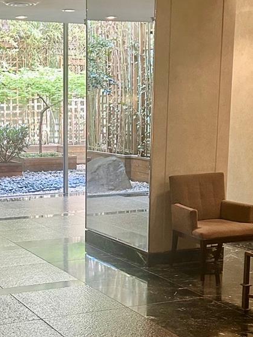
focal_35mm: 71
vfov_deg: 27.1
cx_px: 64
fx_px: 691
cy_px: 248
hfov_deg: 20.6
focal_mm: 5.7
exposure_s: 1/60
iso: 200
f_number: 1.5
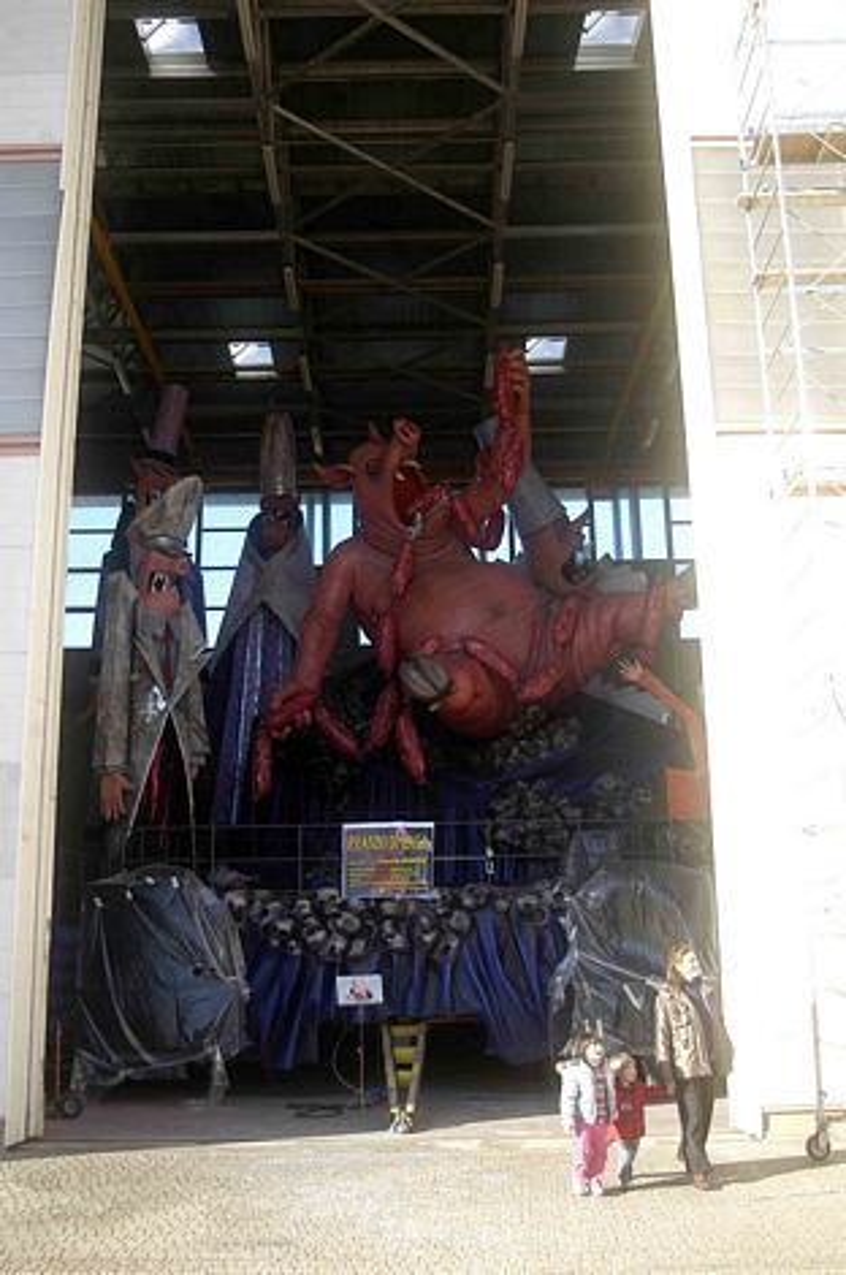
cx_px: 423
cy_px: 638
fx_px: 1326
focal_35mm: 38
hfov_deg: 35.4
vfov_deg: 51.3
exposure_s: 1/320
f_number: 5
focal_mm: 25
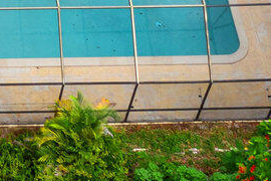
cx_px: -244
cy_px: -234
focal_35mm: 199
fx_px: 1498
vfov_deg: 6.6
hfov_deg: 9.7
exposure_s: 1/400
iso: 100
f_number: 5.6
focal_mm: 10.26
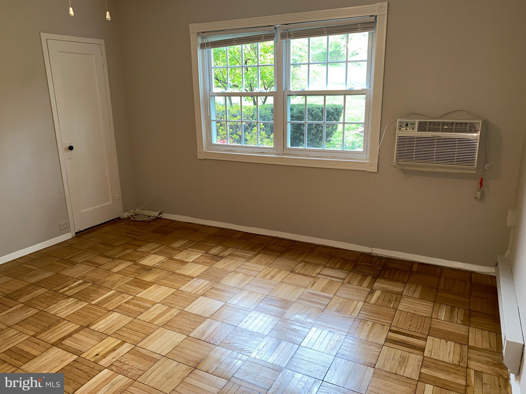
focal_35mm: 26
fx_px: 395
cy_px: 197
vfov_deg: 53.1
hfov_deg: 67.3
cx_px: 263
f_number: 1.8
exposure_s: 1/19
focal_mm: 4.25
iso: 40
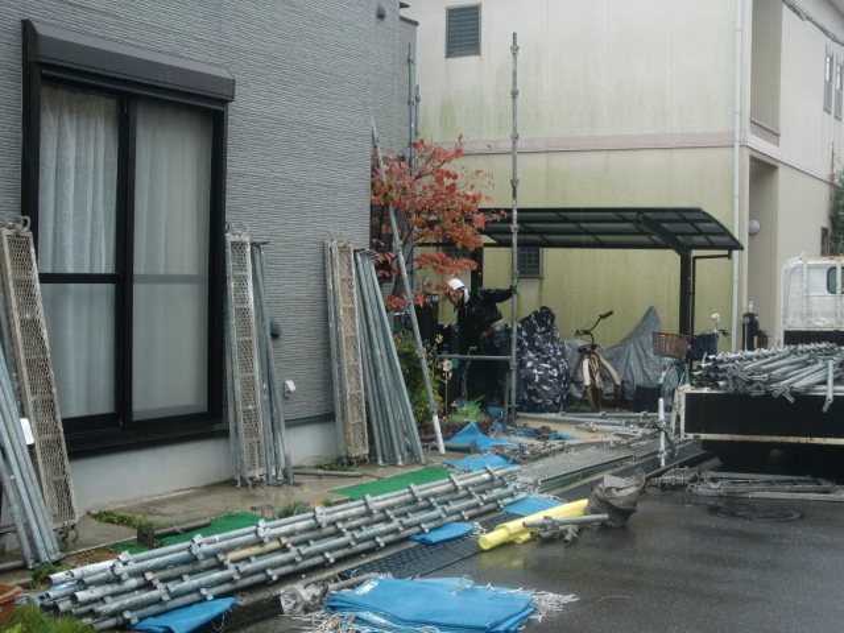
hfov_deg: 42.1
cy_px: 316
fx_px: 1097
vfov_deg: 32.2
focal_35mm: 45
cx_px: 422
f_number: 4.1
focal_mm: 7.95
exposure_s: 1/60
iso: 64
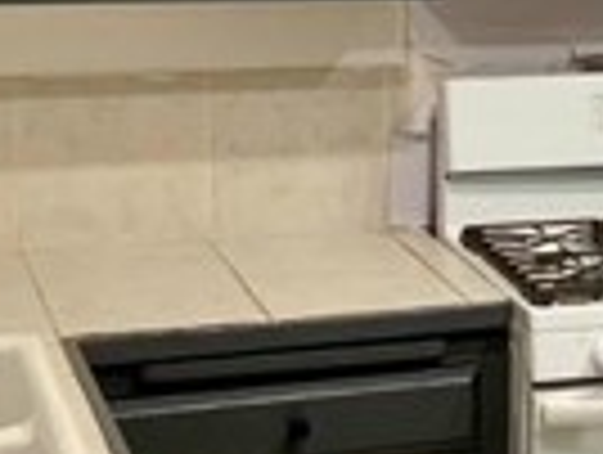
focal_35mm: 138
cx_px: 990
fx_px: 2408
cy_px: 90
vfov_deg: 10.7
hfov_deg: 13.2
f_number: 1.8
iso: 125
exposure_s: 1/60
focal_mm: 3
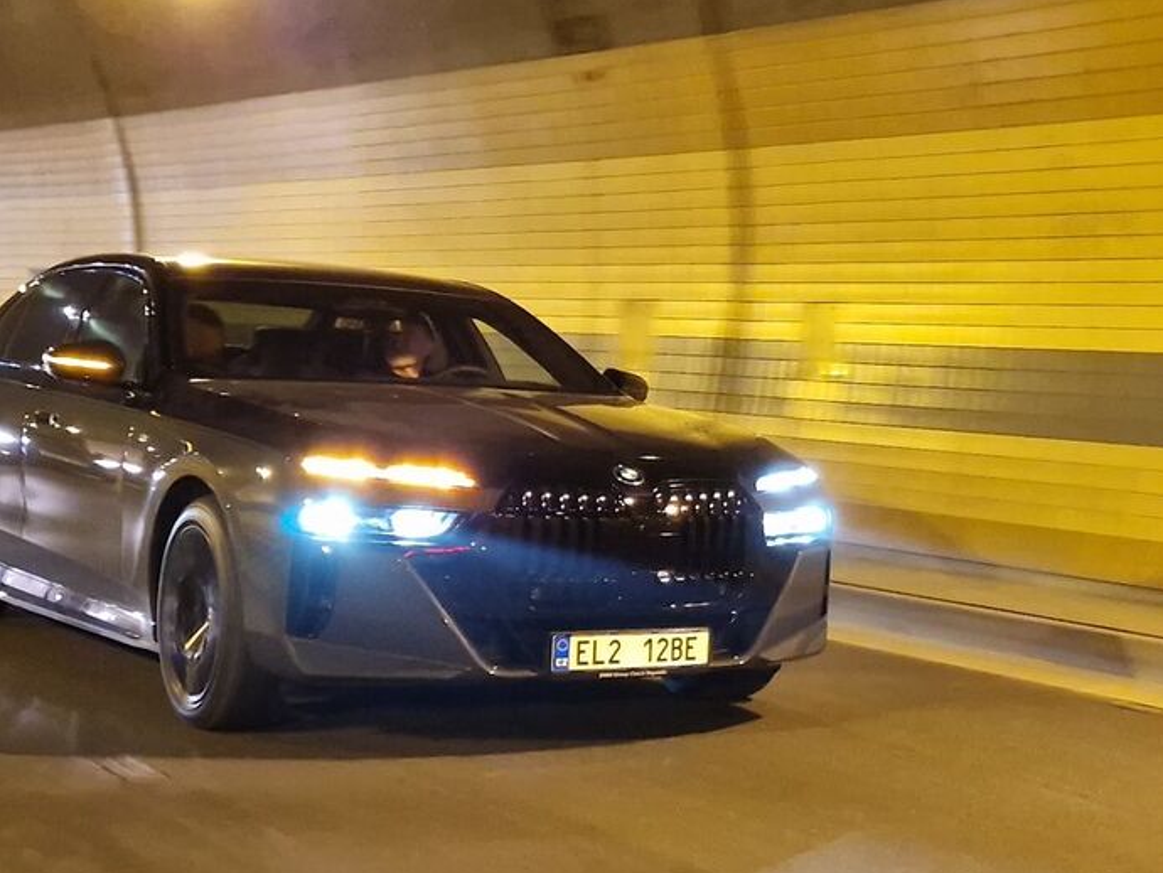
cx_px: 1212
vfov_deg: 22.9
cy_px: 425
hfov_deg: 28.1
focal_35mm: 64
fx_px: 2151
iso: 640
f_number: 1.8
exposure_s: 1/50
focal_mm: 5.4
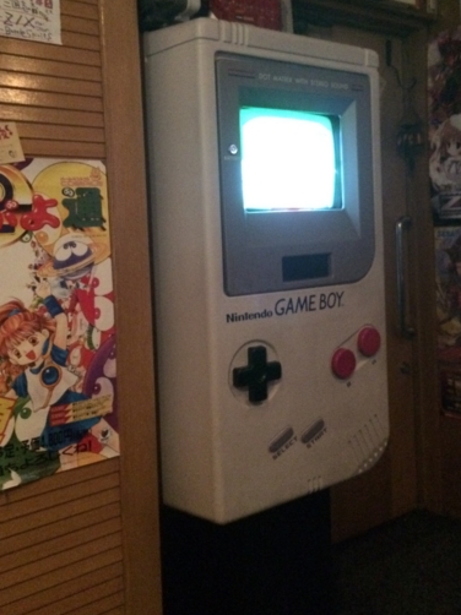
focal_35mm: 37
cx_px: 262
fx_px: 658
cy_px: 250
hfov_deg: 38.6
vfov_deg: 49.9
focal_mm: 4.15
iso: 1600
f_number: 2.2
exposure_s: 1/15
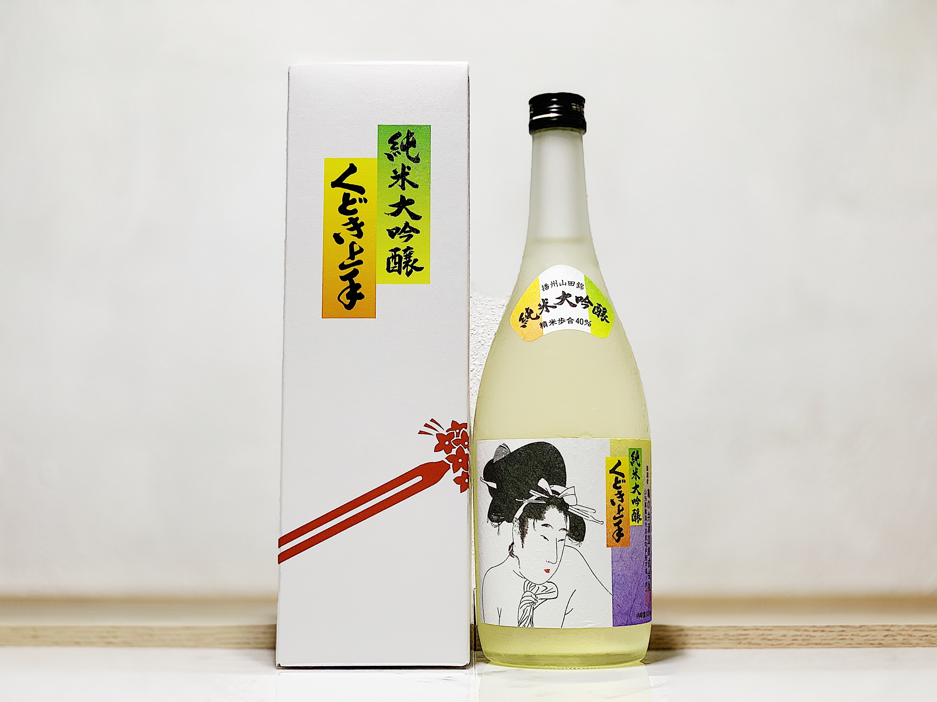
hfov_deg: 36.8
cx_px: 468
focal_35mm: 52
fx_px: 1408
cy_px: 351
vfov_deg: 28.0
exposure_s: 1/98
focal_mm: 6
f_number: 2.4
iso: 64
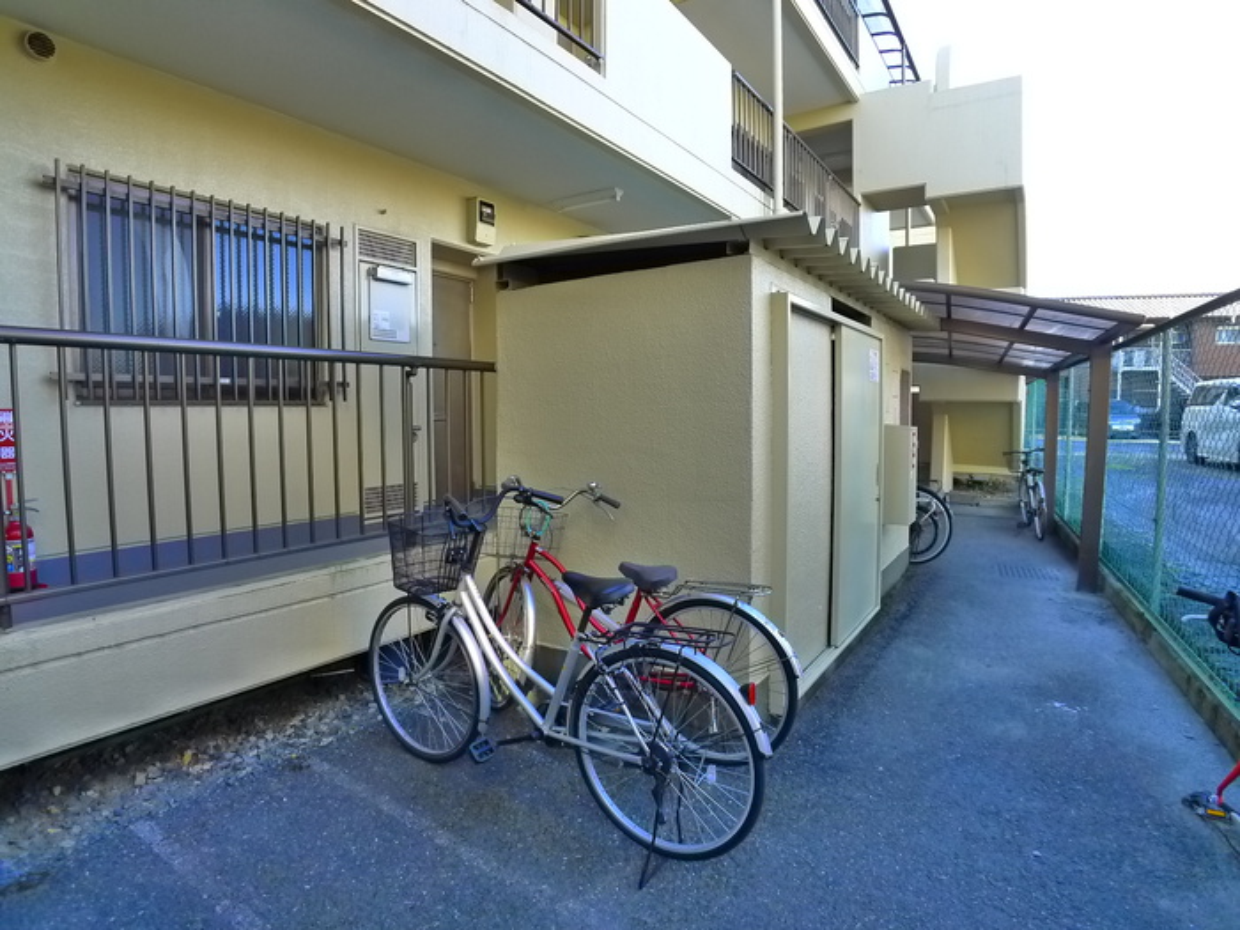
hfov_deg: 71.6
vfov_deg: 56.8
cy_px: 465
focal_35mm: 24
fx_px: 860
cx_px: 620
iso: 400
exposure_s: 1/125
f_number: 2.8
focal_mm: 5.1
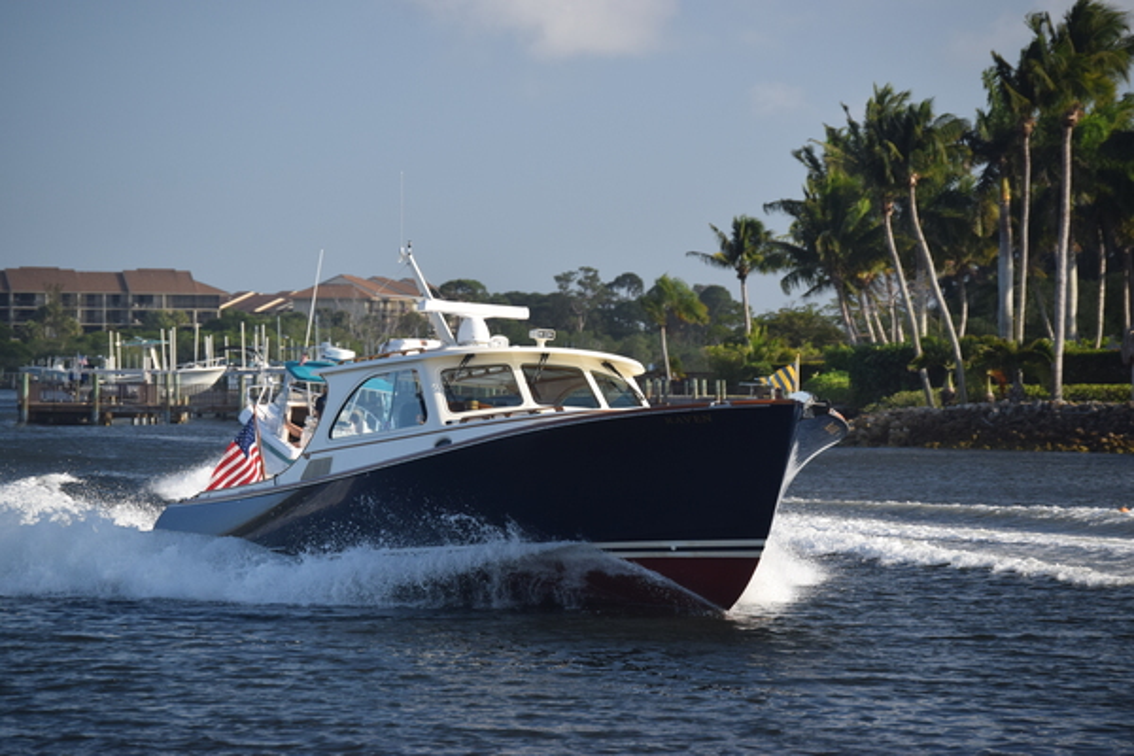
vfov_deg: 7.0
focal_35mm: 195
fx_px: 6142
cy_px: 378
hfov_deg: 10.5
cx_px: 567
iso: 400
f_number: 7.1
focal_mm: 130
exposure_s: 1/800
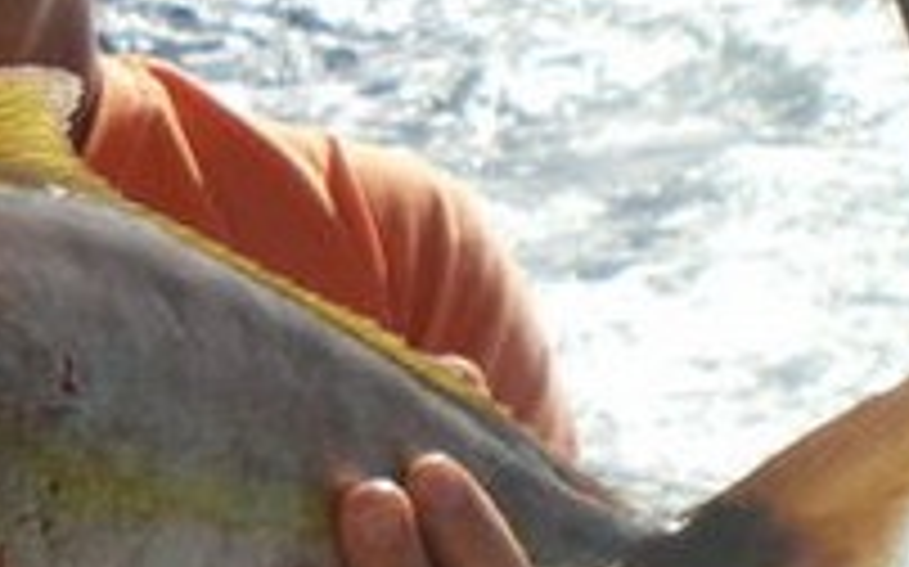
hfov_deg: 16.6
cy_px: 288
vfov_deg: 11.0
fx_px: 2946
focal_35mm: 119
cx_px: -274
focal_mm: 6.3
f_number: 4.6
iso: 50
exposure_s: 1/500
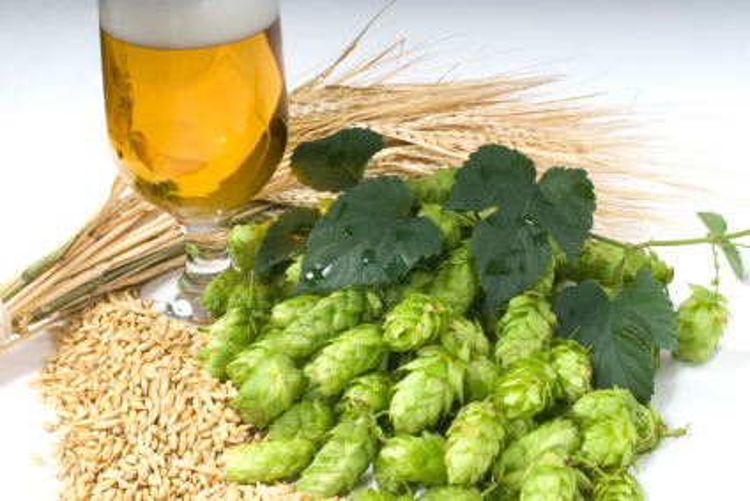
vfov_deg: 18.2
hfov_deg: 27.0
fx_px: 1563
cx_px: 375
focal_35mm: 75
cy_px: 250
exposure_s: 1/320
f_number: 32
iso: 100
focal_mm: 50
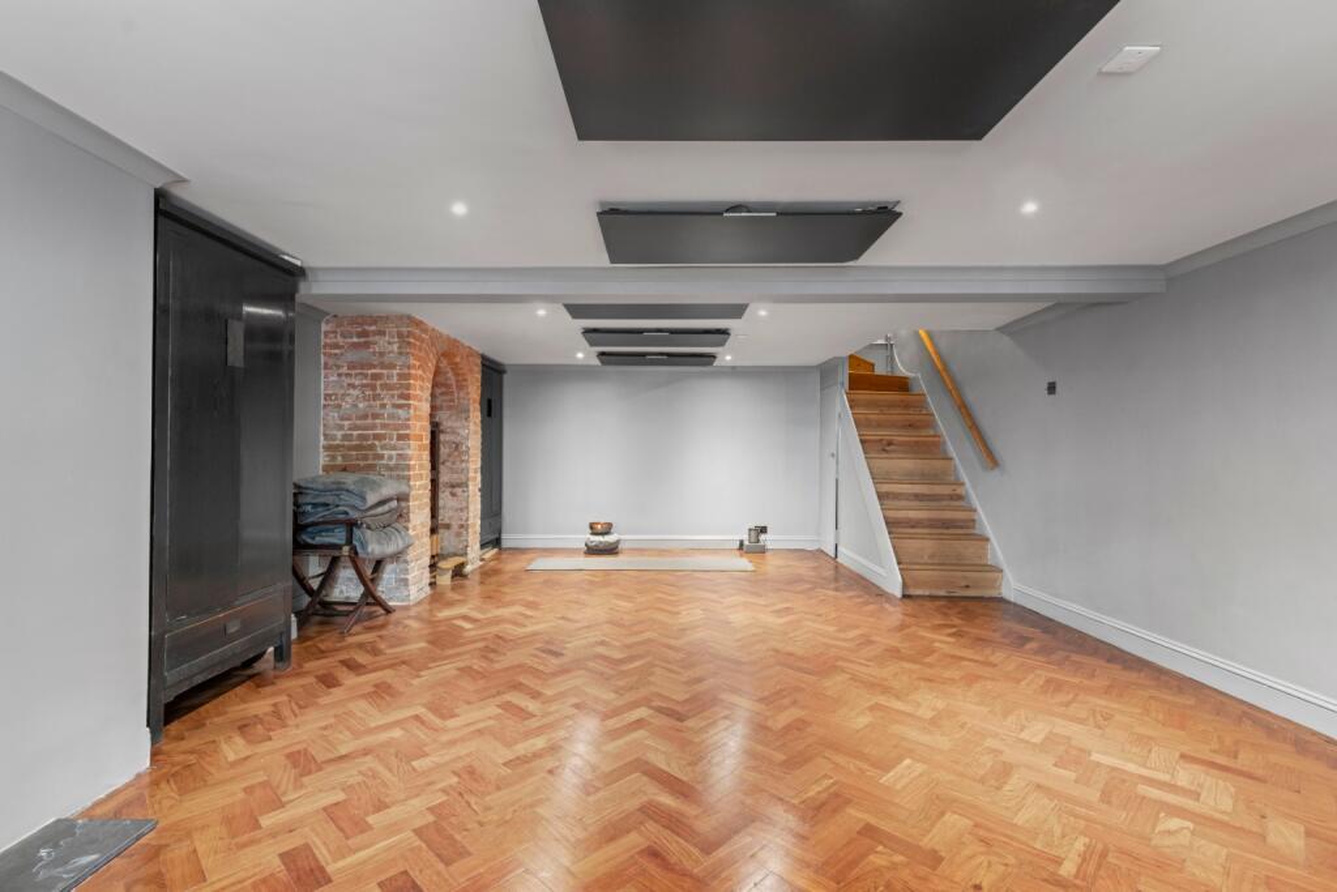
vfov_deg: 73.8
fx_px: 594
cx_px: 668
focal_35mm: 16
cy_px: 446
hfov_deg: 96.7
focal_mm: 16
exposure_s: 2
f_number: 8
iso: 1250
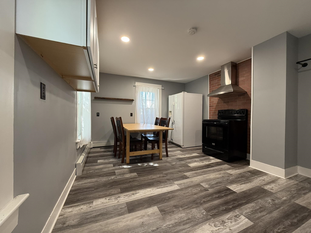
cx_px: 156
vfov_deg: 85.7
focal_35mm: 14
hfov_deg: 102.1
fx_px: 126
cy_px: 116
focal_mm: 2.22
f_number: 2.2
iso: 160
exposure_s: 1/60
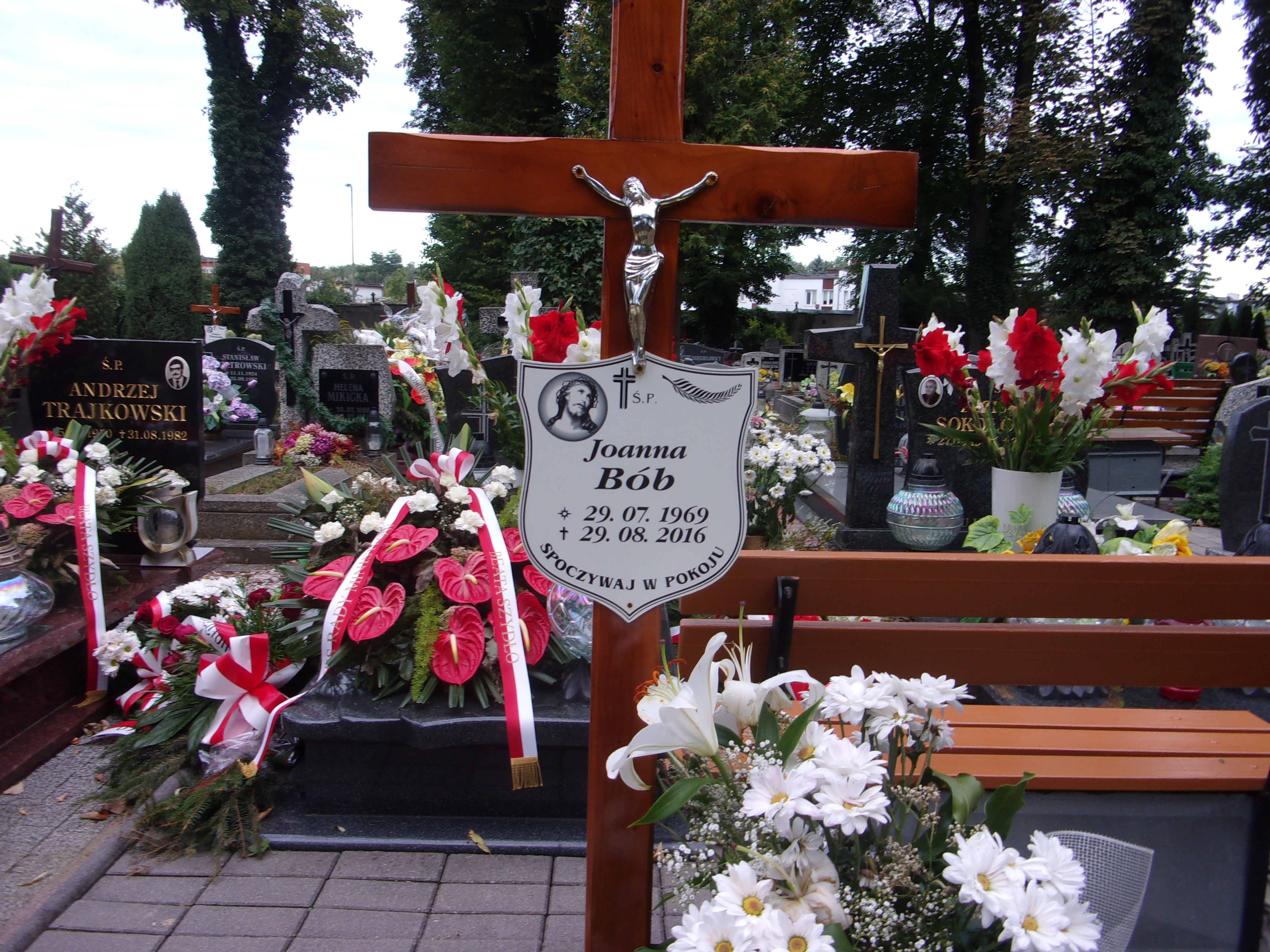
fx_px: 1027
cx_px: 635
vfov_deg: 49.7
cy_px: 476
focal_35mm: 28
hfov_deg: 63.4
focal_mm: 5.1
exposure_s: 1/56
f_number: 3.9
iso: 80
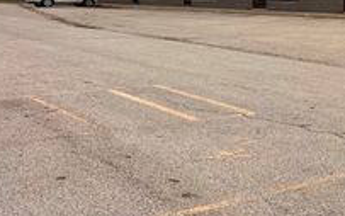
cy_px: -21
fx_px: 640
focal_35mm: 68
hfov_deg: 27.1
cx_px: 401
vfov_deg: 18.4
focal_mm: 5.7
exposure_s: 1/5587
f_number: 1.5
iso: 50
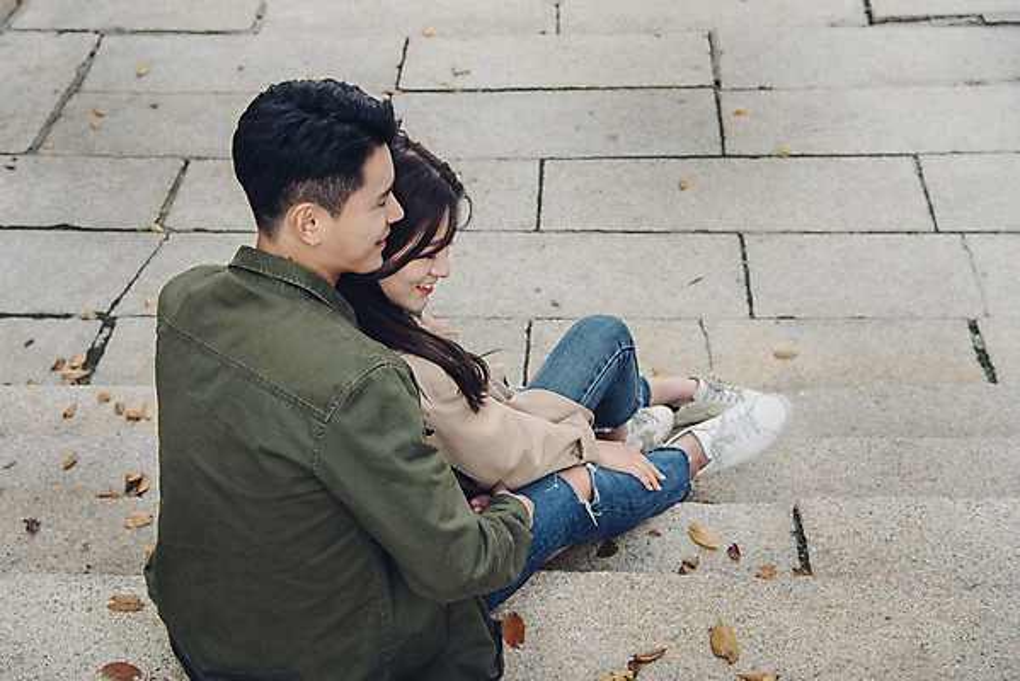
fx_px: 1191
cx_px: 510
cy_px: 340
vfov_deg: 31.9
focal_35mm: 42
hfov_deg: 46.4
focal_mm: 42
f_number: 4.5
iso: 250
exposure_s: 1/320
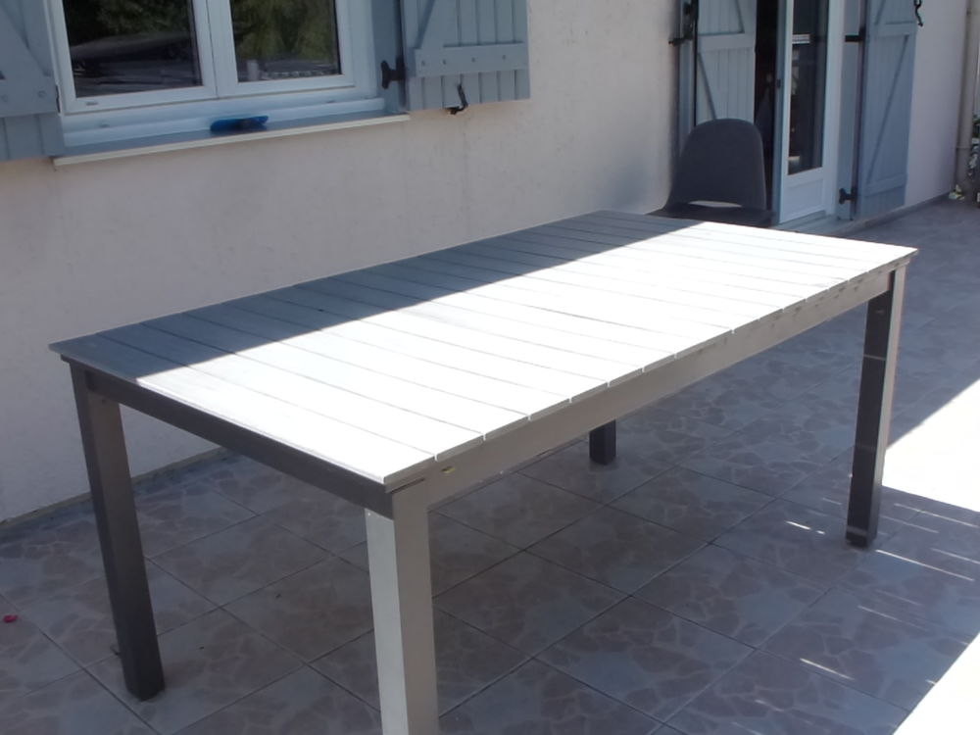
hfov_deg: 51.4
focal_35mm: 36
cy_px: 368
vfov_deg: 39.7
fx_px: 1019
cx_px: 490
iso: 100
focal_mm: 4.3
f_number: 4
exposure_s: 1/400
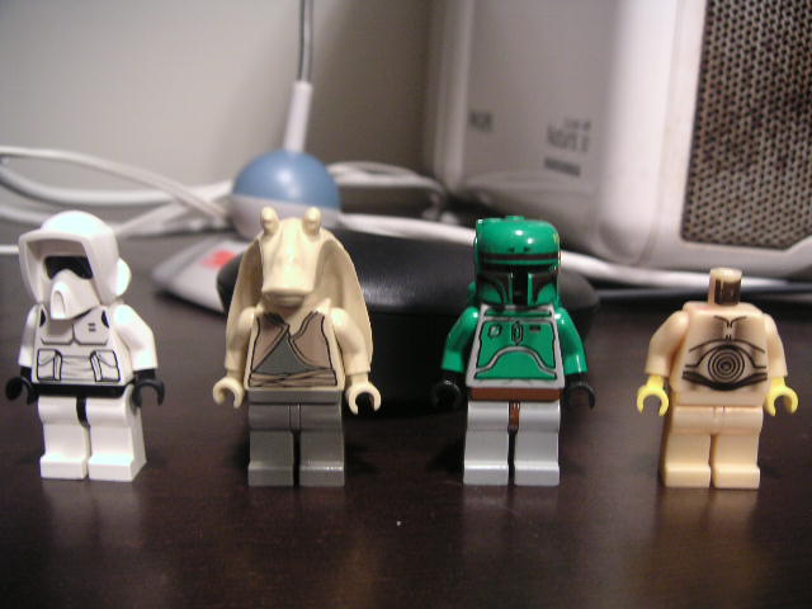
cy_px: 304
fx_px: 868
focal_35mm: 37
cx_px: 406
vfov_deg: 38.7
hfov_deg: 50.1
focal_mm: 5.7
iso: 100
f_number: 2.8
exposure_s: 1/1.6
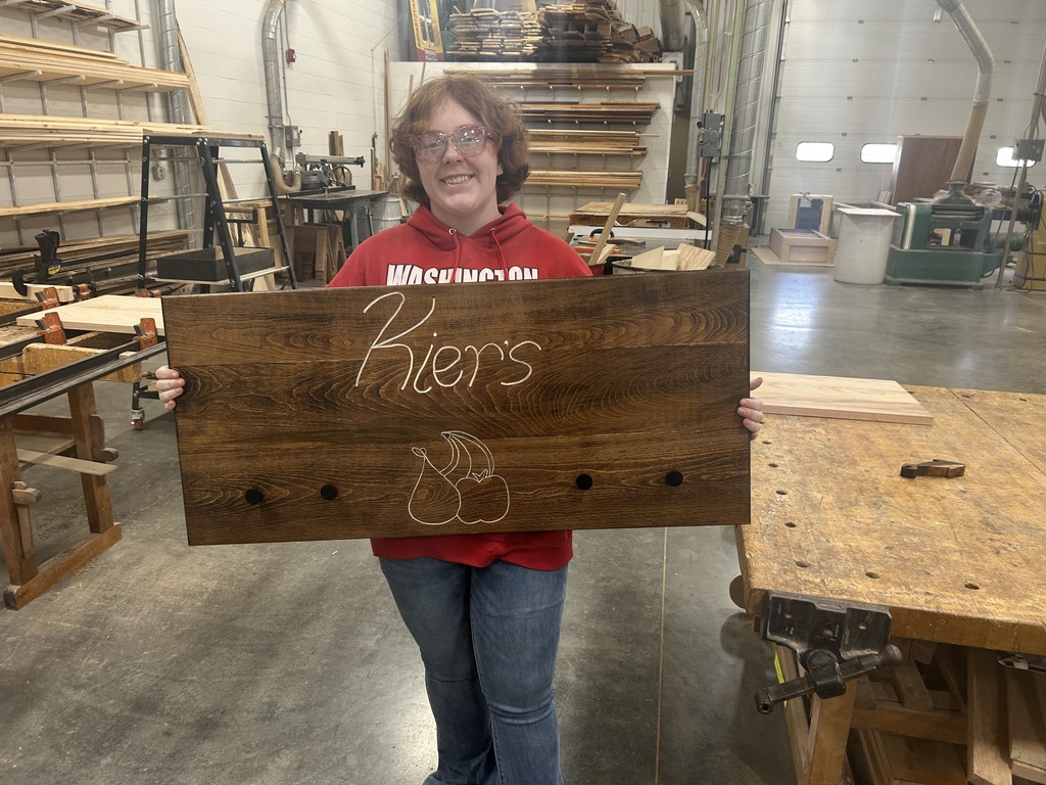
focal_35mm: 26
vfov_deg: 53.1
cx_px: 523
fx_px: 786
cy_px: 392
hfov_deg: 67.3
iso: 80
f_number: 1.5
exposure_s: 1/60
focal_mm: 5.7
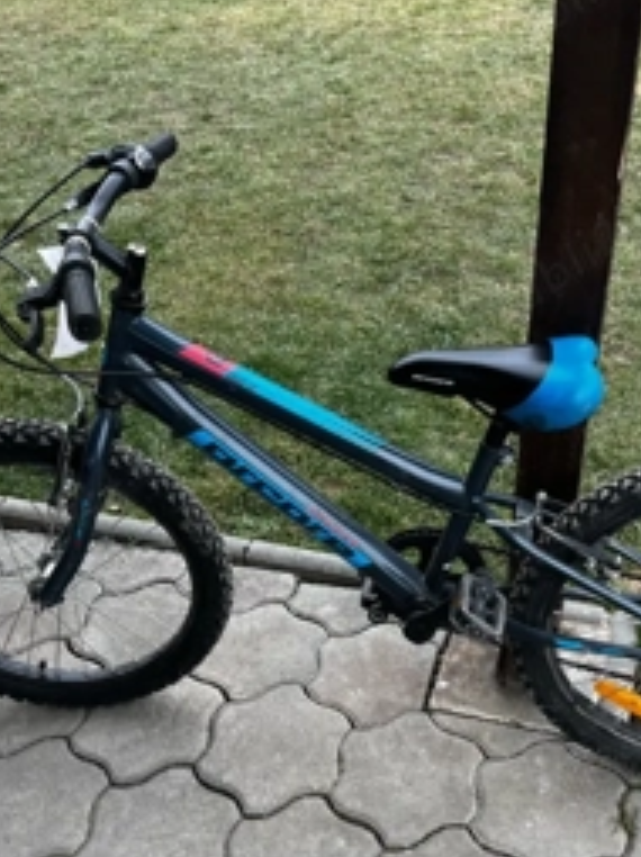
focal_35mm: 41
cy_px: 553
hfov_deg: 34.9
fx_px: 1014
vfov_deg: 45.3
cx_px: 398
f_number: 1.5
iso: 64
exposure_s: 1/121
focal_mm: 5.7
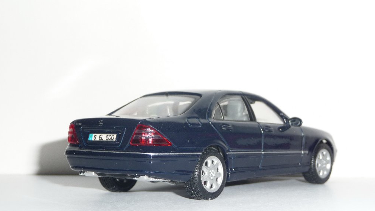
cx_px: 189
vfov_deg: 16.3
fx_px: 736
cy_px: 130
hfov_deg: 28.6
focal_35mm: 74
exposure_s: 1/30
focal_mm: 11.3
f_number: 4.5
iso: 100
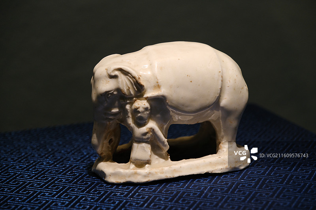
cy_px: 105
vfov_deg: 9.8
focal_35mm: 140
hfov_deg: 14.7
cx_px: 158
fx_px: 1229
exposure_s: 1/45
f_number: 5
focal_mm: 93.2
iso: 800
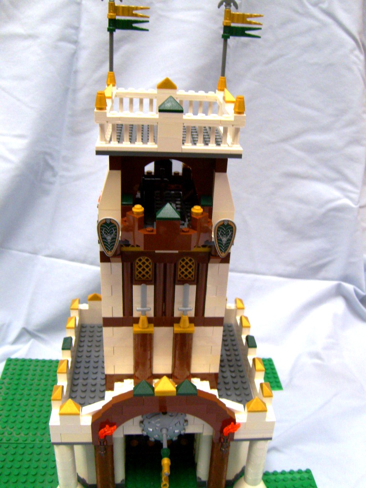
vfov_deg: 52.6
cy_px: 244
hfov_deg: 40.7
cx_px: 183
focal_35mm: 35
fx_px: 493
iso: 120
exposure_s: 1/45
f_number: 2.8
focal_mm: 5.8
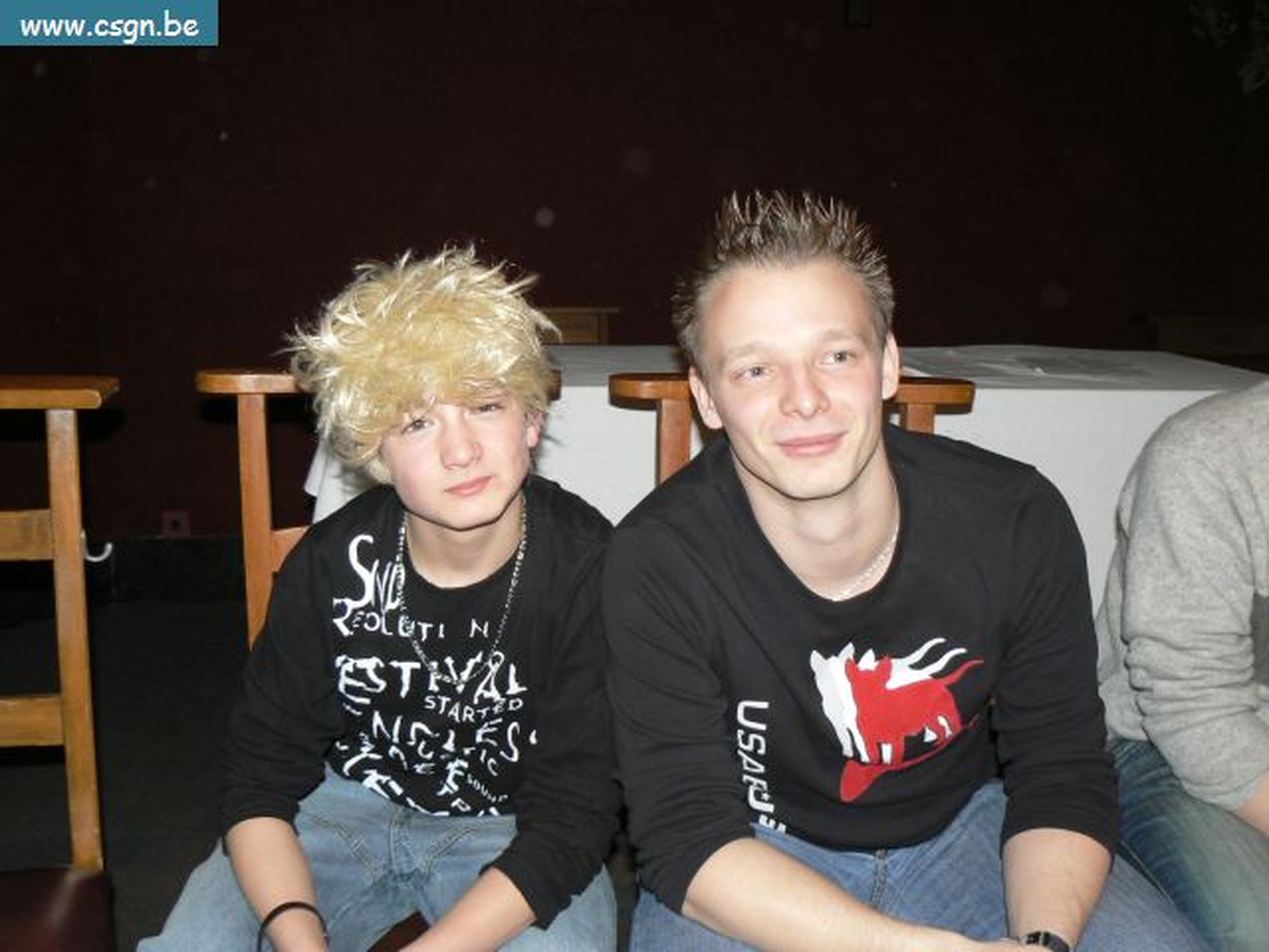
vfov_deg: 39.7
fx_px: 1320
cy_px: 476
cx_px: 634
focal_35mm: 36
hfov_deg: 51.4
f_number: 2.8
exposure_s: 1/30
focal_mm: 6
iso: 100
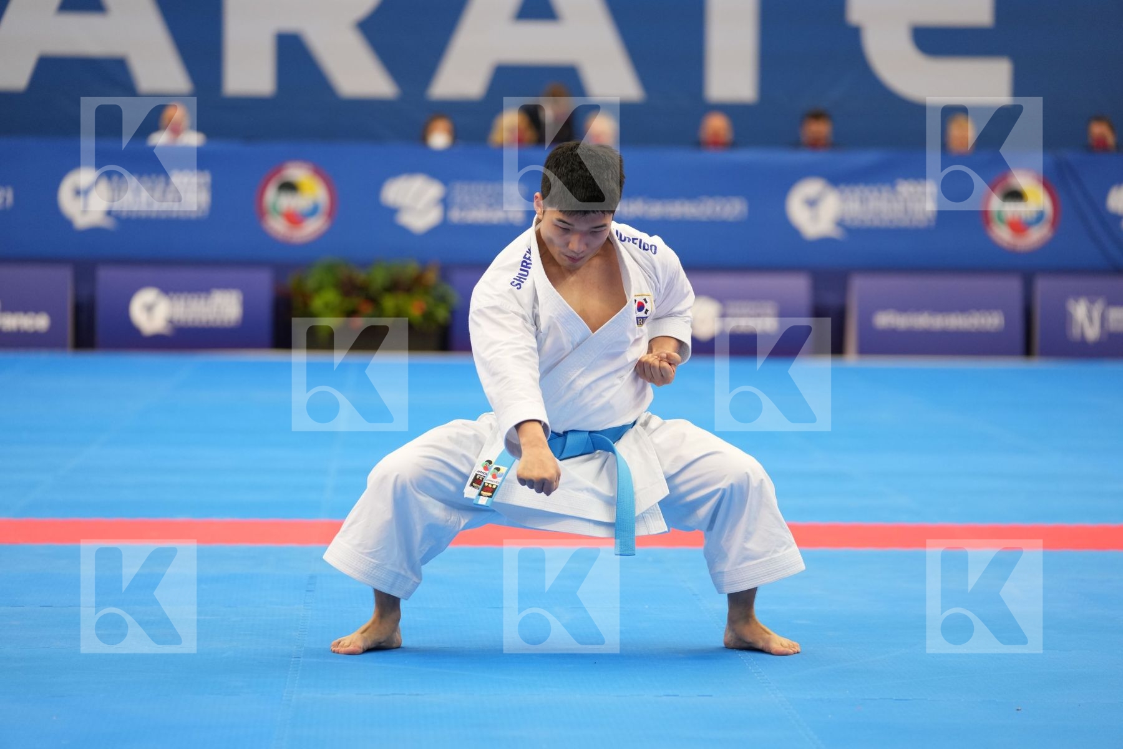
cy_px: 374
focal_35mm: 136
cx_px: 562
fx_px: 4242
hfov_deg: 15.1
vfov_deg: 10.1
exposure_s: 1/500
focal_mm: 136
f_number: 2.8
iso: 1000
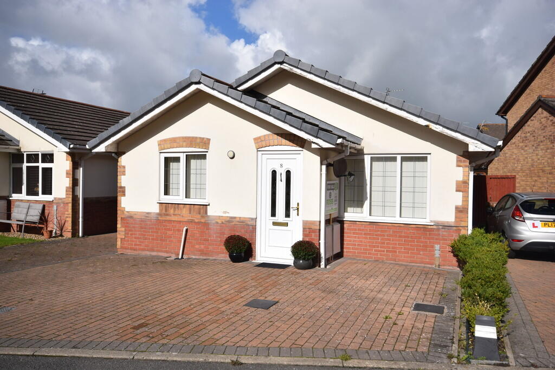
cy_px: 185
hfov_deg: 64.5
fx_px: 439
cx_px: 278
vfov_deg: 45.7
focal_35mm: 28
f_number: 11
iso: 200
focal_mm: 19
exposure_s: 1/500
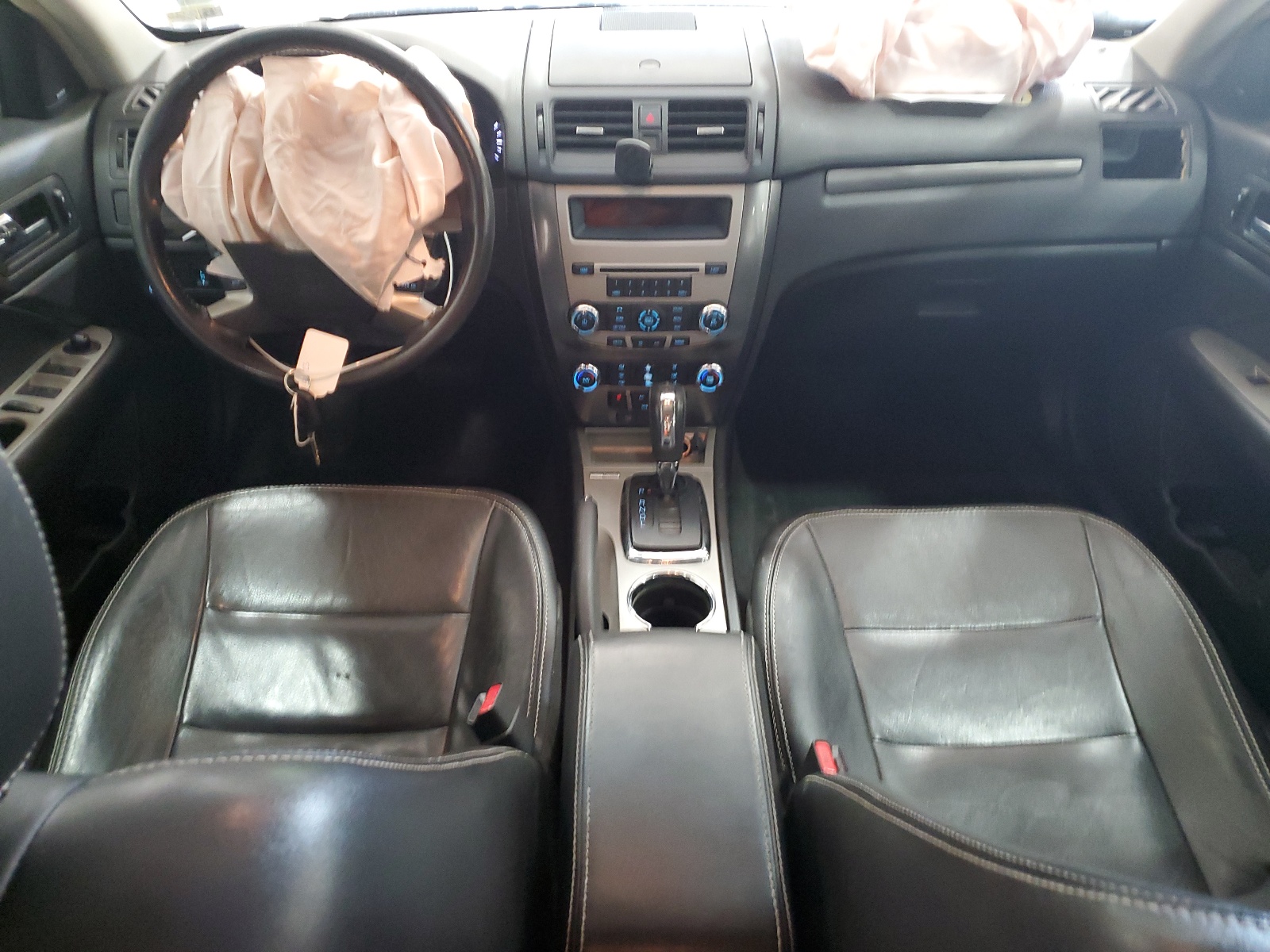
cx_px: 635
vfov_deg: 53.1
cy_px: 476
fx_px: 954
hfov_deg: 67.3
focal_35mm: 26
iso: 300
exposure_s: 1/24
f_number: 1.5
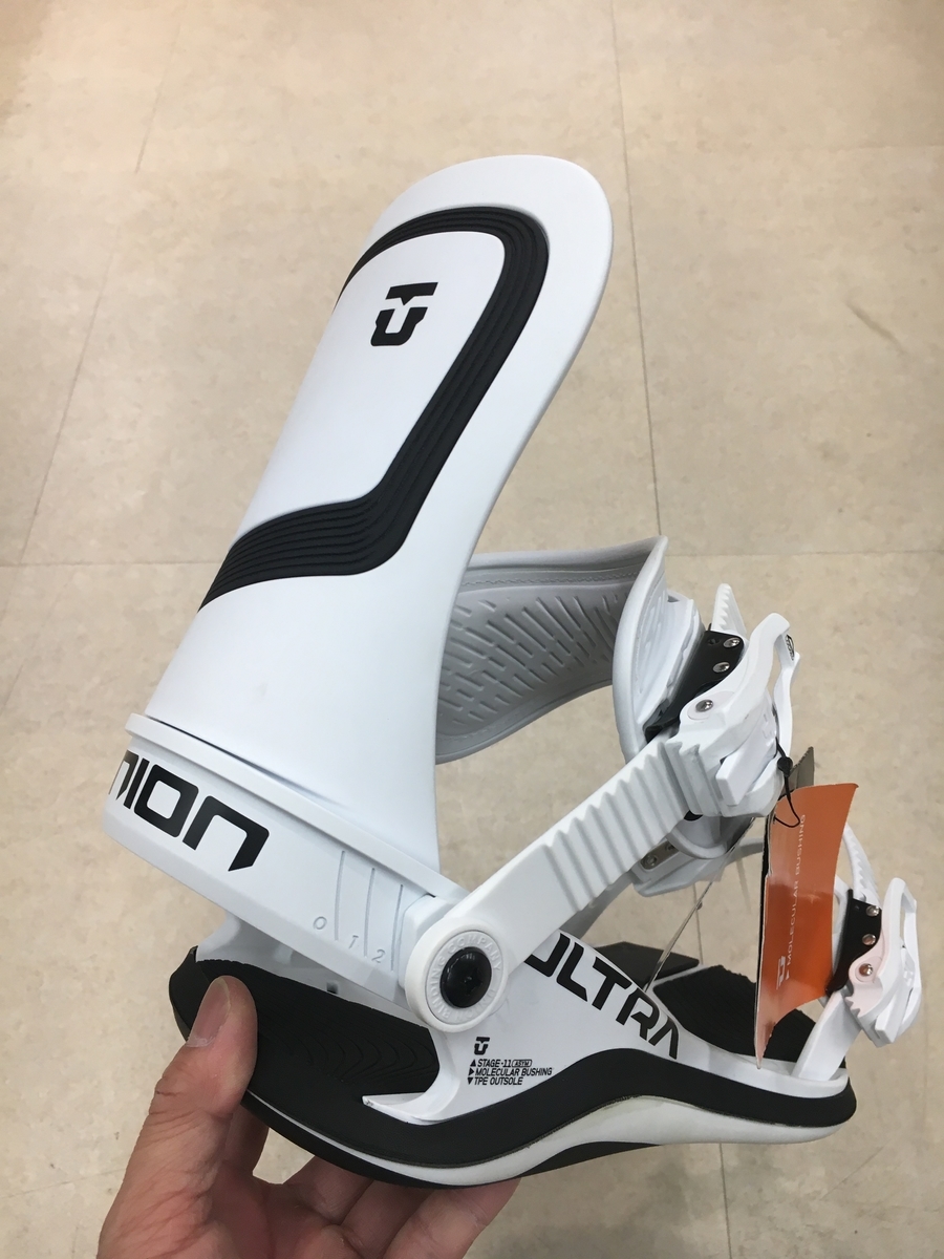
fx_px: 1054
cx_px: 472
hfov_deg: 48.2
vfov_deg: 61.7
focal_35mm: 29
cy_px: 630
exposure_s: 1/33
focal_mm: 4.15
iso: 32
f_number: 2.2
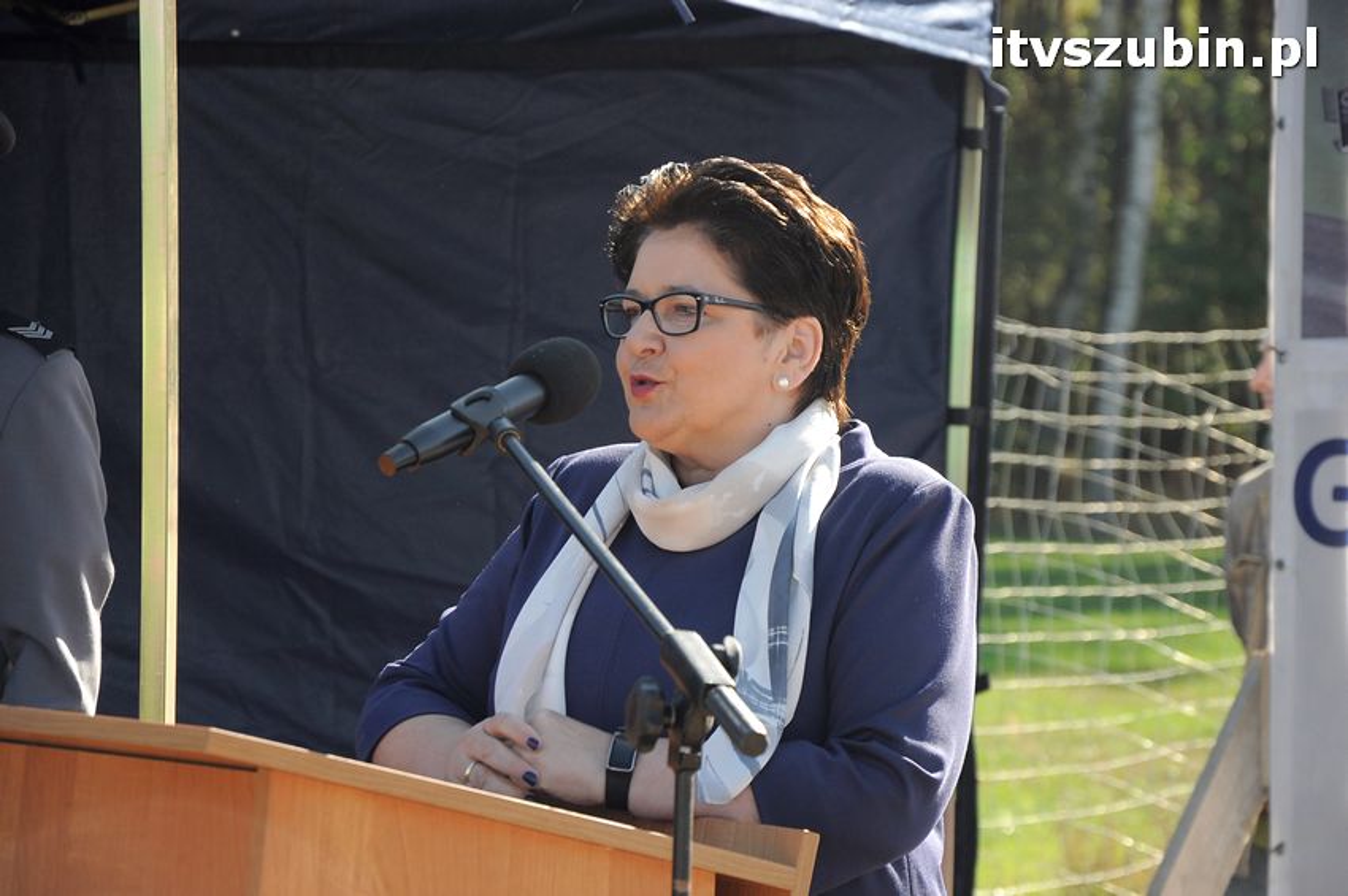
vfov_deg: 8.7
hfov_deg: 13.1
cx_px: 674
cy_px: 448
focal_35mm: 158
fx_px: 5892
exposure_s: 1/500
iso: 400
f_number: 5.6
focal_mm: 105
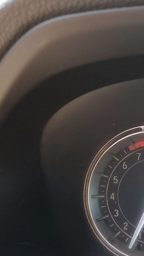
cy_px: 183
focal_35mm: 62
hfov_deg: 16.7
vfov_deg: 33.3
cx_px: 245
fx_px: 421
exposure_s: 1/120
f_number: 1.5
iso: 71
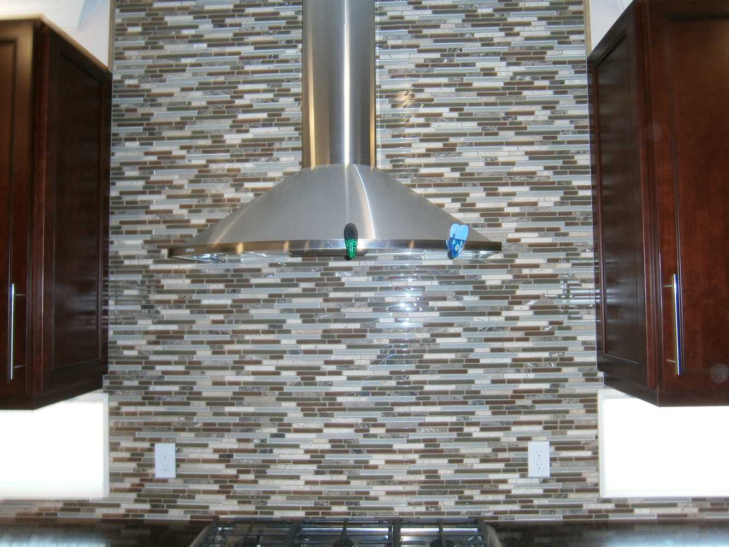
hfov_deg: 67.3
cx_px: 364
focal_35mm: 26
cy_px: 274
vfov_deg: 53.1
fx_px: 548
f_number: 2.8
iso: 125
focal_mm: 4.7
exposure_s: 1/30
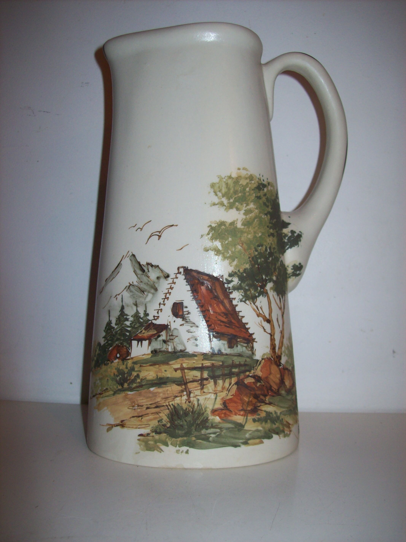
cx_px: 203
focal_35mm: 36
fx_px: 563
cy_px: 271
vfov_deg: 51.4
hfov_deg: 39.6
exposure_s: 1/64
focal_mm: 6
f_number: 2.7
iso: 80
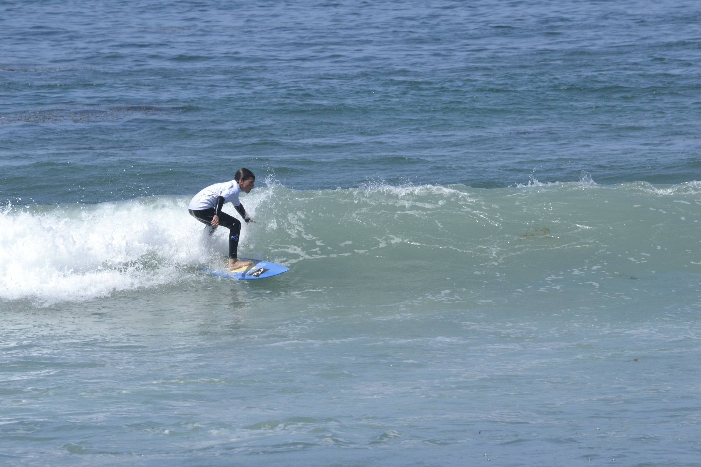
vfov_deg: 3.1
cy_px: 234
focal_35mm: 450
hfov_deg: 4.6
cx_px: 350
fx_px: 8762
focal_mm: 300
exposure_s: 1/1600
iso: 800
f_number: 11
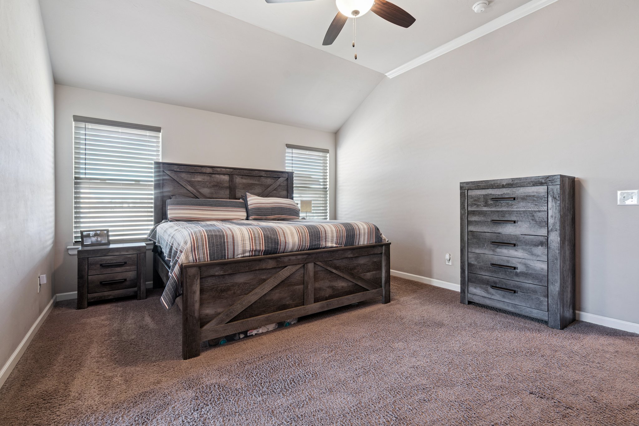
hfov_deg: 96.7
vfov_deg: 73.8
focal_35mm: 16
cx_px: 320
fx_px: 284
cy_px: 213
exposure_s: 1/3.33
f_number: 7.1
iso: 200
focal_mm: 16
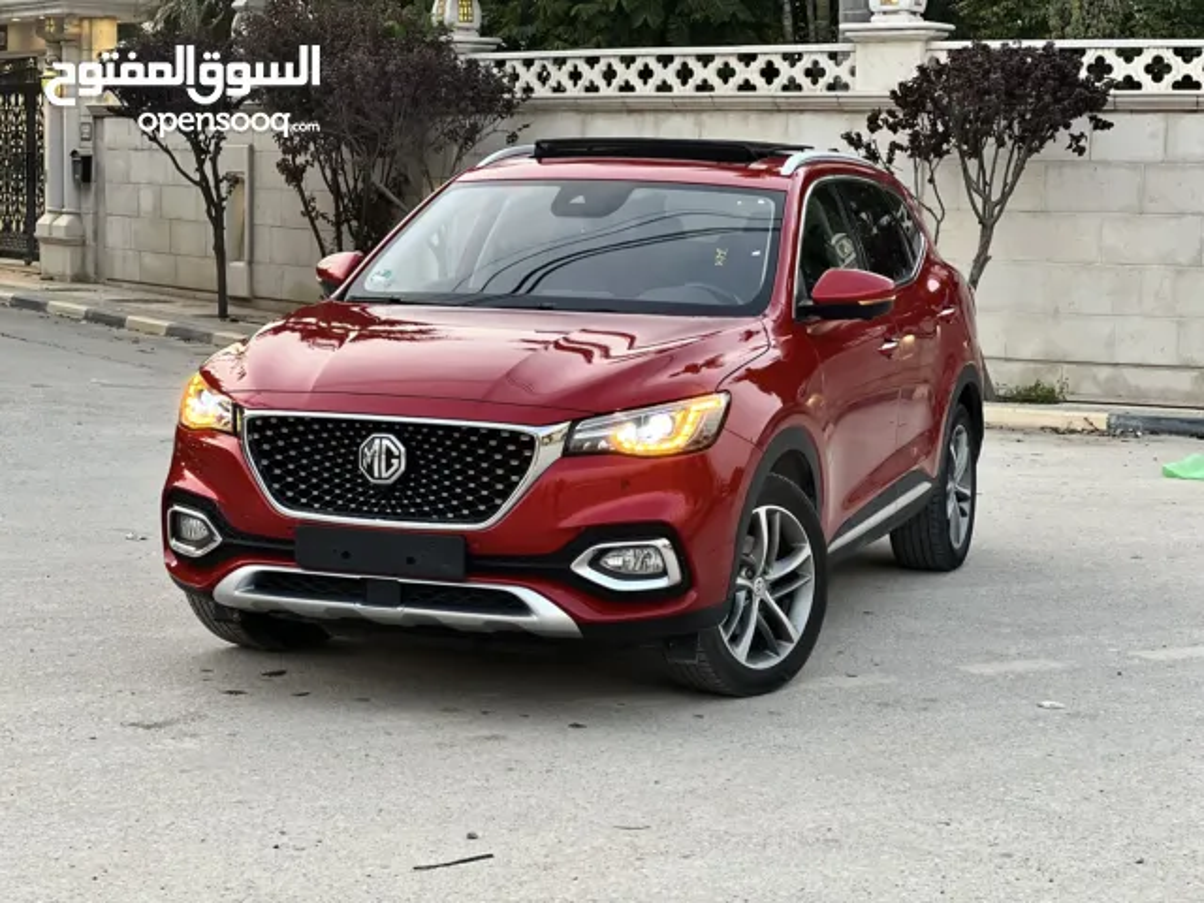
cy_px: 452
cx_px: 602
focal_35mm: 77
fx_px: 2678
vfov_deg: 19.1
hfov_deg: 25.3
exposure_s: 1/121
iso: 160
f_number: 2.8
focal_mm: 9
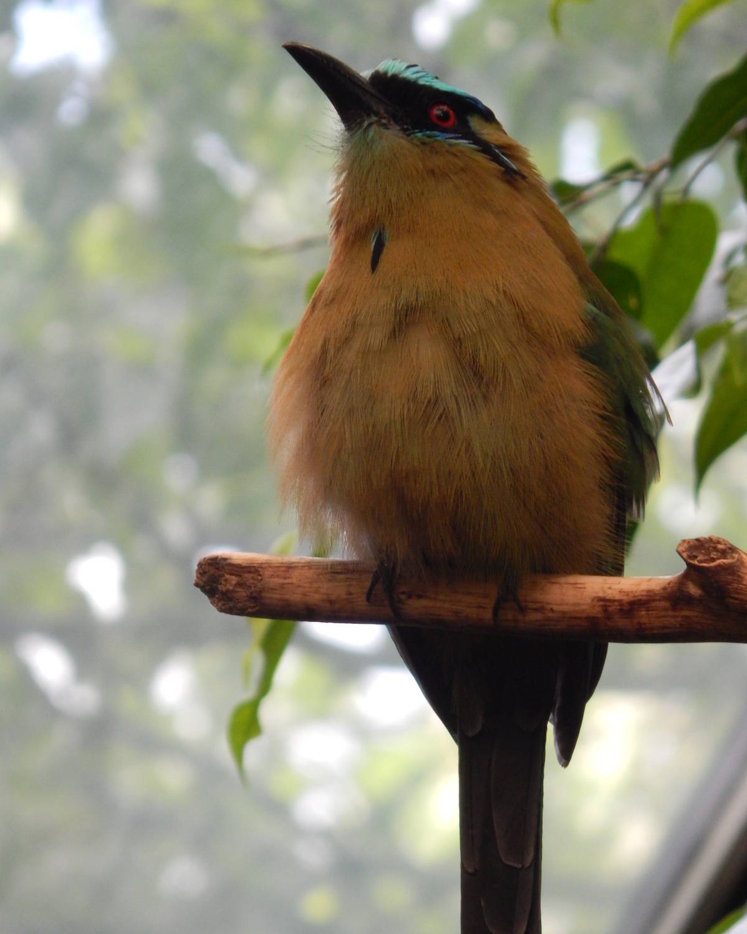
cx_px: 374
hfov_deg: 2.2
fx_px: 19451
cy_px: 468
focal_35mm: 704
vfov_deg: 2.7
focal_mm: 120
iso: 400
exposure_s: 1/125
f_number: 5.8
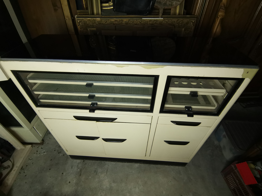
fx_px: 129
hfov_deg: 91.0
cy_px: 98
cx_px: 131
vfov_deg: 74.7
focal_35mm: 17
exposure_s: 1/50
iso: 160
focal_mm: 2.23
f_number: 2.2
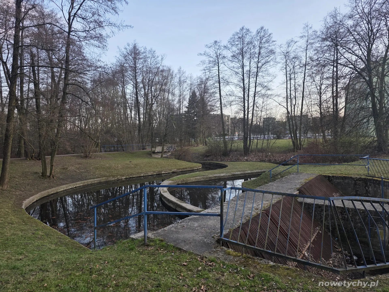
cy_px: 146
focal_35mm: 23
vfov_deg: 58.9
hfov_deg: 73.9
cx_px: 194
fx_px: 258
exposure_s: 1/180
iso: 80
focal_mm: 6.3
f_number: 1.7
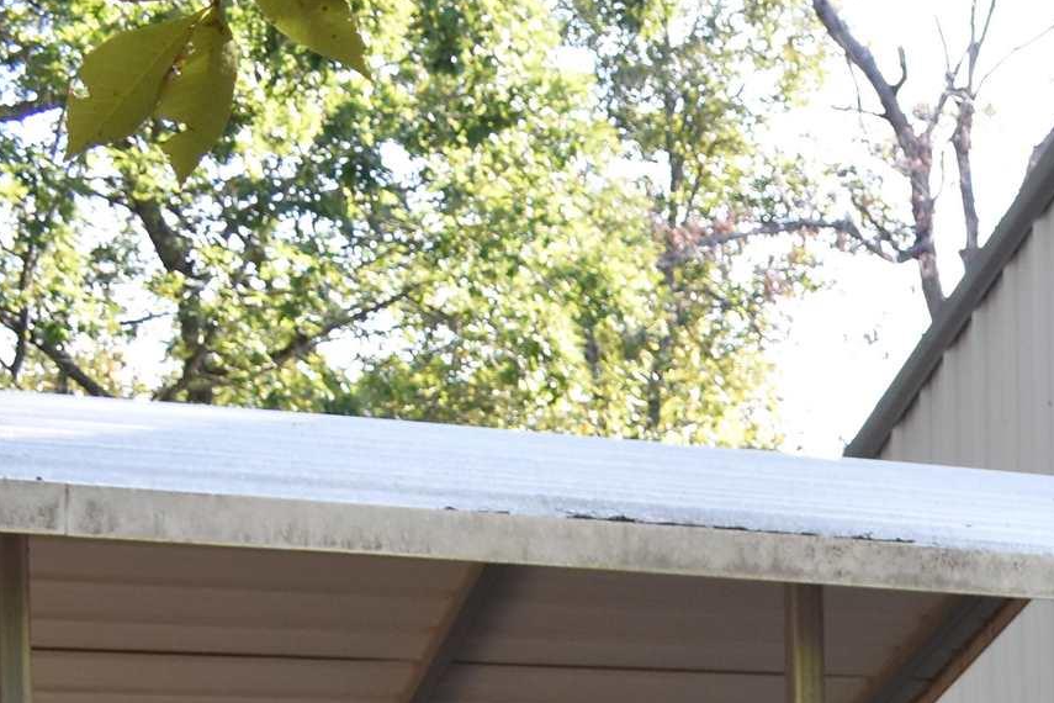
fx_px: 2840
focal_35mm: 97
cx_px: 1297
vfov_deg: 12.9
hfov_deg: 19.7
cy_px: 1219
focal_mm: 18
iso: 400
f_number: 4.5
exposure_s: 1/250
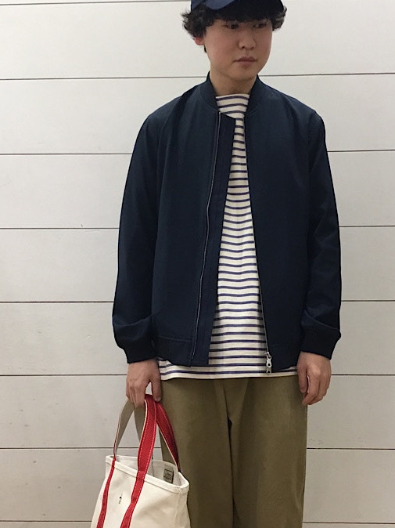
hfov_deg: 31.4
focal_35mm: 46
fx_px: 700
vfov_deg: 41.0
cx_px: 236
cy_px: 320
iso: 80
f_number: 2.4
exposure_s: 1/30
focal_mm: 3.3
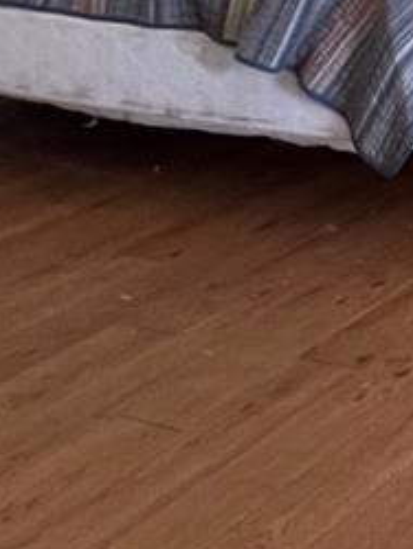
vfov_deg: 20.7
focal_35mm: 78
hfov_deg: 13.3
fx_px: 1239
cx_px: 1023
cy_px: -307
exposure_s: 1/60
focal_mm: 1.57
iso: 250
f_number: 1.8
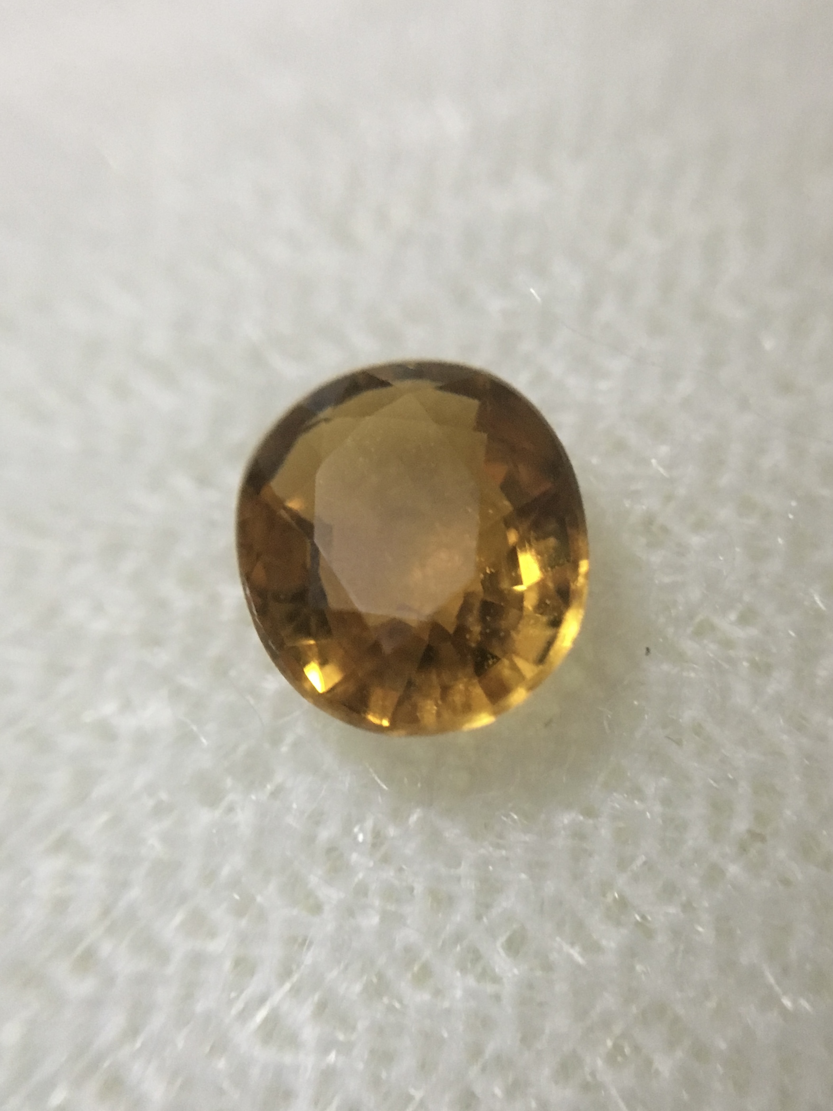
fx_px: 930
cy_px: 556
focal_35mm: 29
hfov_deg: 48.2
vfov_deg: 61.7
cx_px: 416
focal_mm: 4.15
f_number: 2.2
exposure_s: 1/20
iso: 200
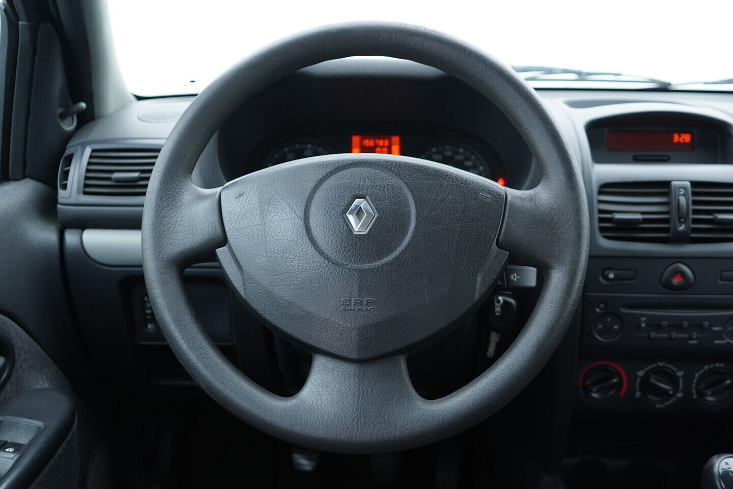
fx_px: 733
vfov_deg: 36.9
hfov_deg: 53.1
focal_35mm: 36
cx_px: 366
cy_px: 244
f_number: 2.8
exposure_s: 1/40
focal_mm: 24
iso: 250
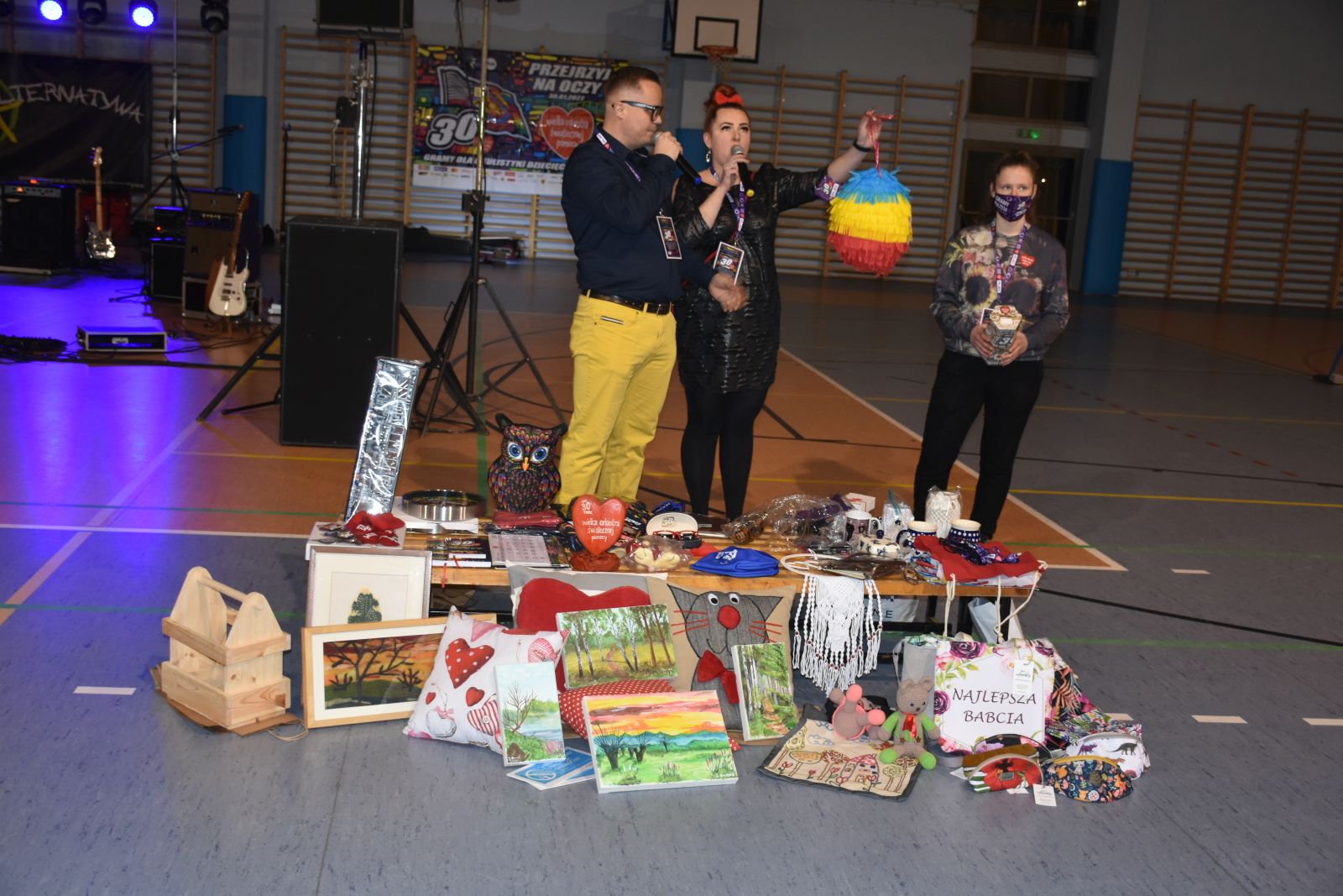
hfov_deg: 47.9
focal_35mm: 40
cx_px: 672
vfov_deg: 33.0
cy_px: 448
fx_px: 1511
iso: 560
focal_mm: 27
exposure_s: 1/60
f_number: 4
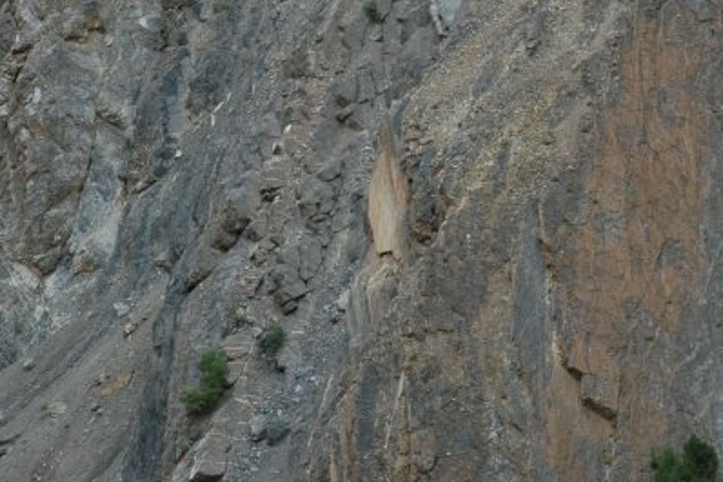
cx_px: 549
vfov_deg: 4.5
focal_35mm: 304
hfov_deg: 6.8
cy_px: 58
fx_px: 6102
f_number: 4.2
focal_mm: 112
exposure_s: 1/320
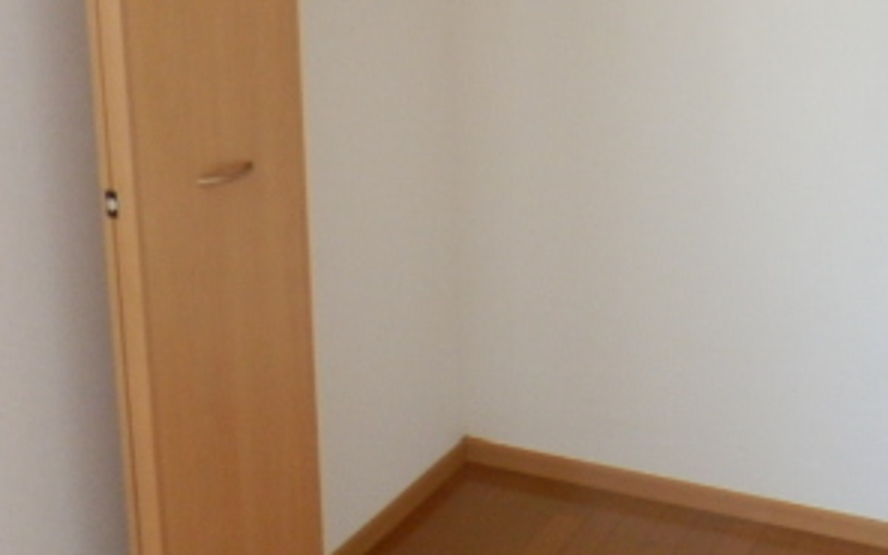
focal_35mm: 55
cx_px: 669
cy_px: 81
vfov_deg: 23.1
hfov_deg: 36.0
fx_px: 1331
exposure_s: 1/30
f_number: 3
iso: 400
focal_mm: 4.2
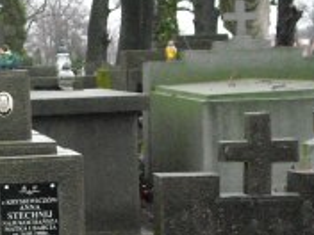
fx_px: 1152
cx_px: -87
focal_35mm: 127
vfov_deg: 11.6
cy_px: 190
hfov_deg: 14.9
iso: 541
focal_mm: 5.7
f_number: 2.8
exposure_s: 1/201
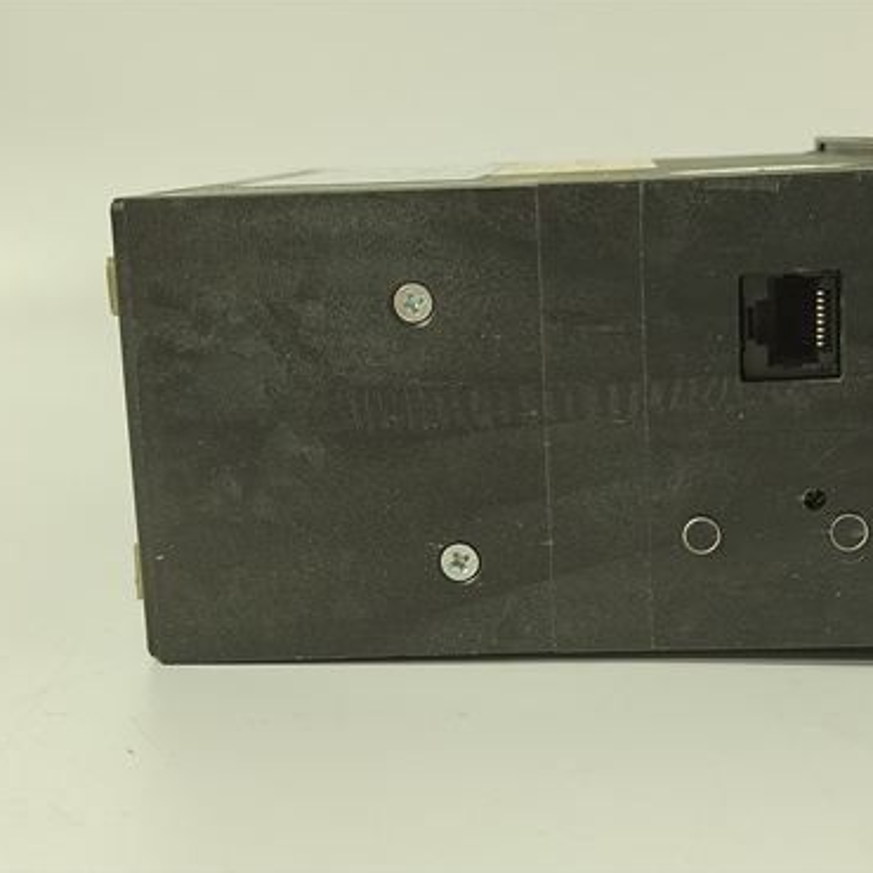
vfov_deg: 31.1
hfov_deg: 31.0
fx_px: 1569
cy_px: 438
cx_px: 543
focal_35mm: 55
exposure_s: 1/50
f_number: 1.9
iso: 1419
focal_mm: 5.52
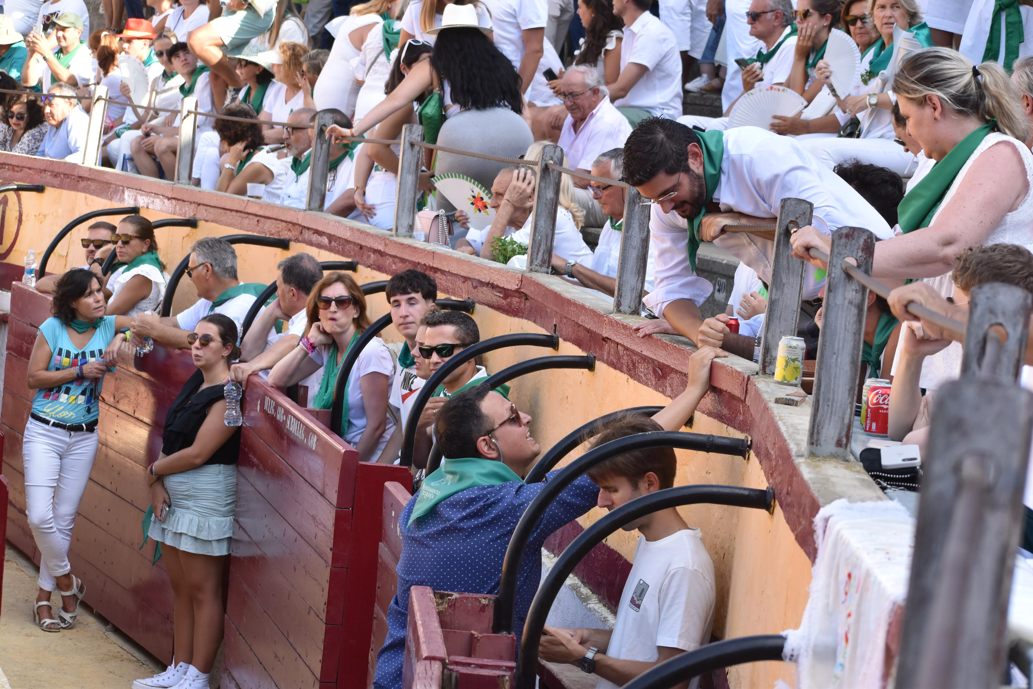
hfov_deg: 19.5
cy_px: 344
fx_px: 3013
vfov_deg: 13.0
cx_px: 516
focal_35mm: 105
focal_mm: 70
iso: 800
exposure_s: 1/800
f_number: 7.1
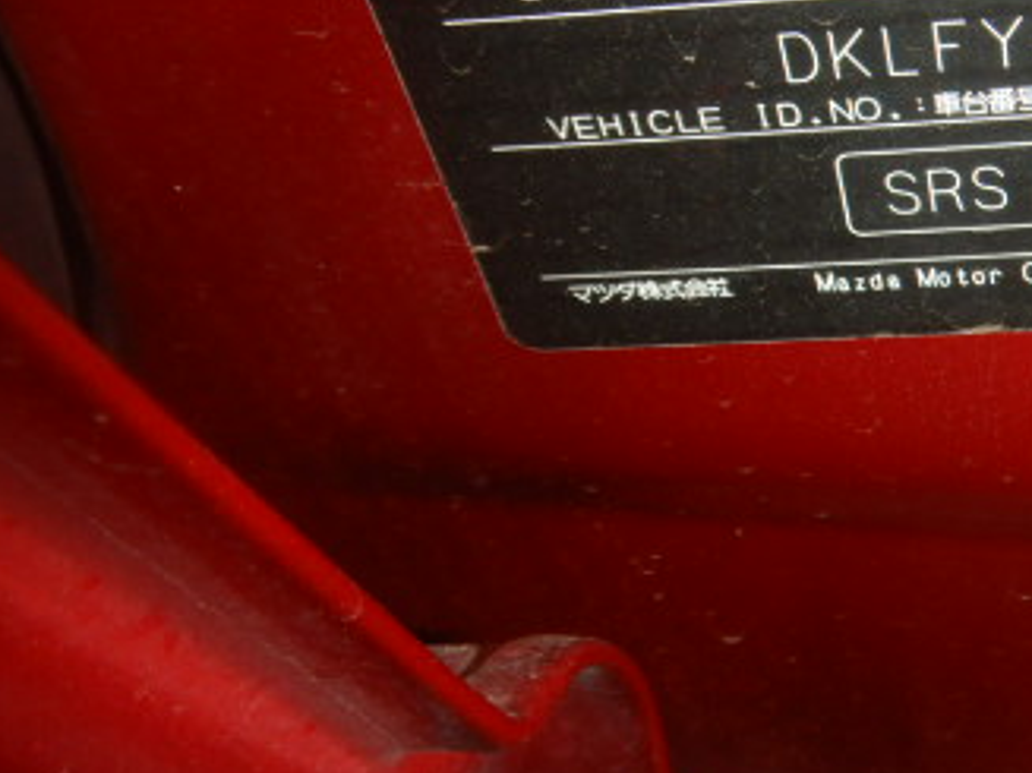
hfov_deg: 38.4
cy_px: 211
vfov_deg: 30.4
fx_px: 1401
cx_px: 871
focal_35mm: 47
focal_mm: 4.3
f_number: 8.2
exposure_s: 1/30
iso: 200
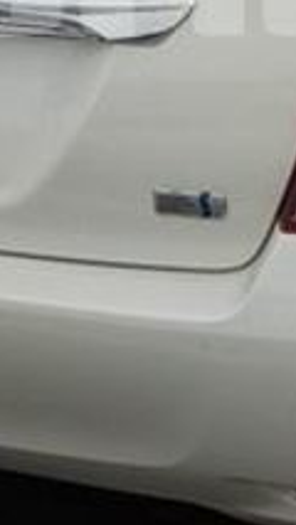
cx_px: 313
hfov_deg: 9.8
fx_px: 1714
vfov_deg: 17.0
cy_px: -12
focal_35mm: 123
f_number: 3.3
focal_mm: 4.1
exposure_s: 1/640
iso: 125
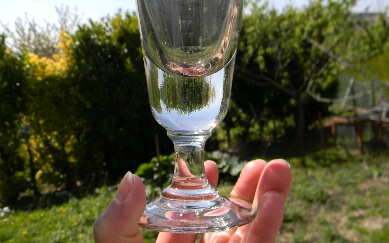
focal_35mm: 30
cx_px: 194
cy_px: 97
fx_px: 318
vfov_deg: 41.6
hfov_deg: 62.9
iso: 80
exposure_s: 1/694
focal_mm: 5
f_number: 3.5
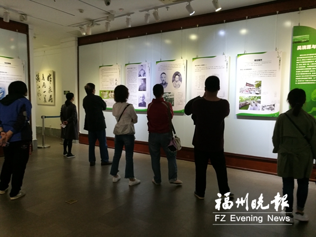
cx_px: 158
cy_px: 118
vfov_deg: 51.4
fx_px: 246
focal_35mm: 27
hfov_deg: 65.3
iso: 200
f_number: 2.2
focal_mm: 4.5
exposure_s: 1/33.3
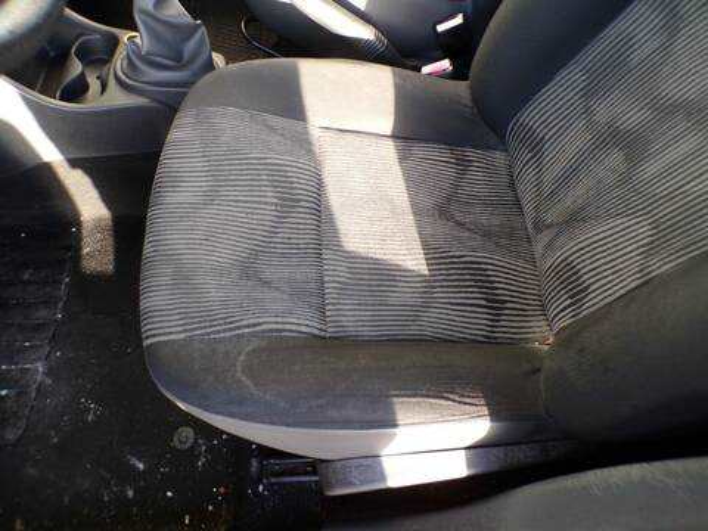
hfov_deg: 71.6
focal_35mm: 24
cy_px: 266
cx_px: 354
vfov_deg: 56.8
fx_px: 491
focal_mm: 4.3
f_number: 3
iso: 133
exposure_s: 1/34
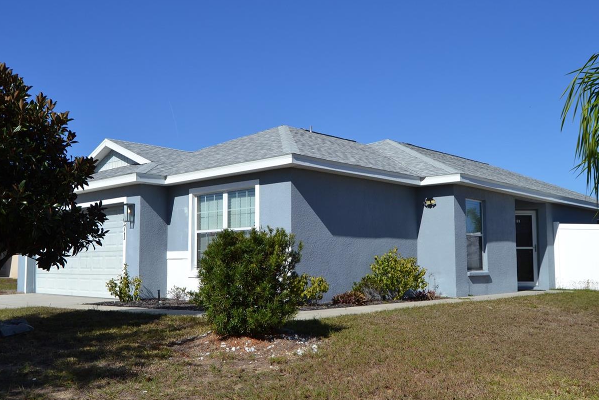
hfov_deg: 53.0
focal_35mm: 36
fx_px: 599
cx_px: 265
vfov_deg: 36.9
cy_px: 208
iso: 100
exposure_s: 1/400
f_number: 9
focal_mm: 18
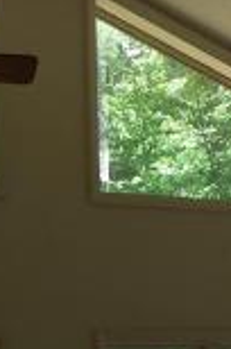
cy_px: 433
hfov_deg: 11.9
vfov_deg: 17.1
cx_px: 45
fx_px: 1102
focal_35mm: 114
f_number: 2.2
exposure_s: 1/120
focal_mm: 4.15
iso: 40
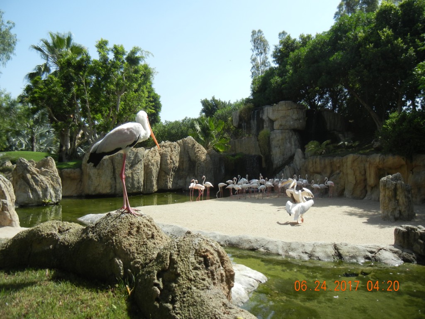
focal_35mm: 30
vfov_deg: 46.8
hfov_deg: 60.0
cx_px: 212
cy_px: 160
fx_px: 368
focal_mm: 5.4
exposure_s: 1/978
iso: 160
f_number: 3.5
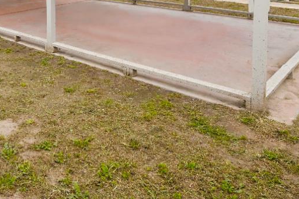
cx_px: 53
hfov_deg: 44.7
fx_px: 340
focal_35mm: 41
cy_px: -32
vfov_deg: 28.8
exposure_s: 1/60
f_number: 4
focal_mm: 14
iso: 220
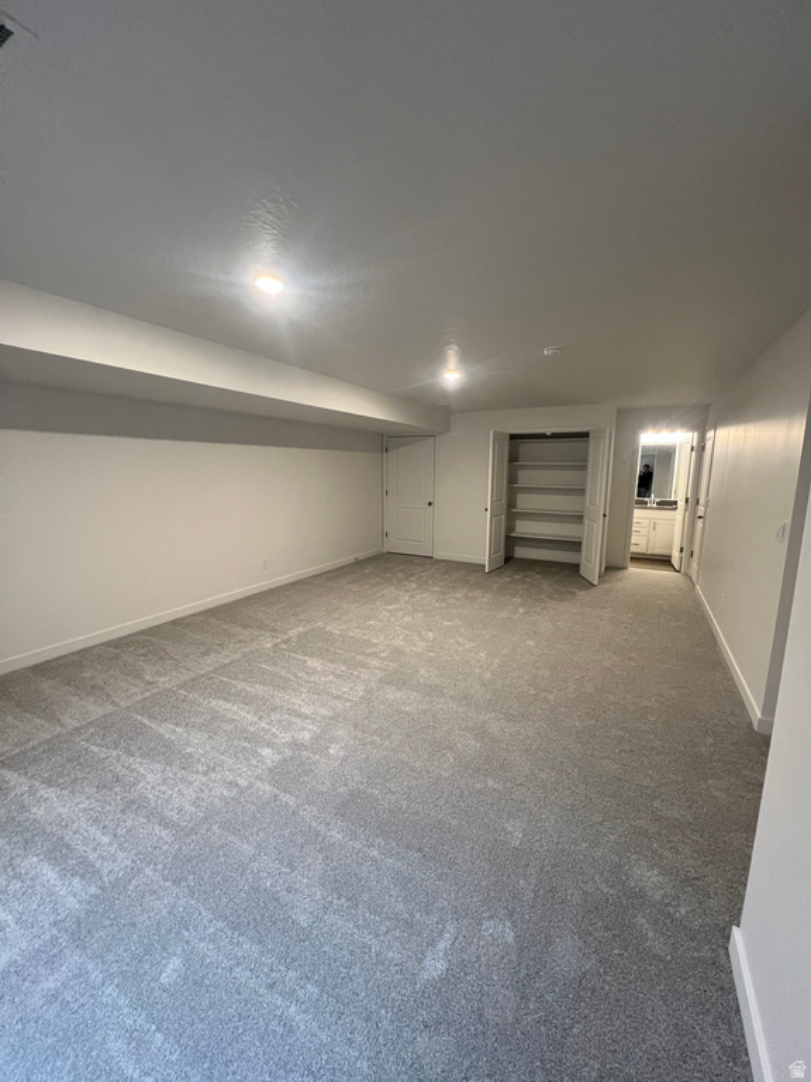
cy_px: 541
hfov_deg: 89.9
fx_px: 406
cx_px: 406
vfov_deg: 106.2
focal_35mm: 13
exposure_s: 1/60
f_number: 1.8
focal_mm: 1.57
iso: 320
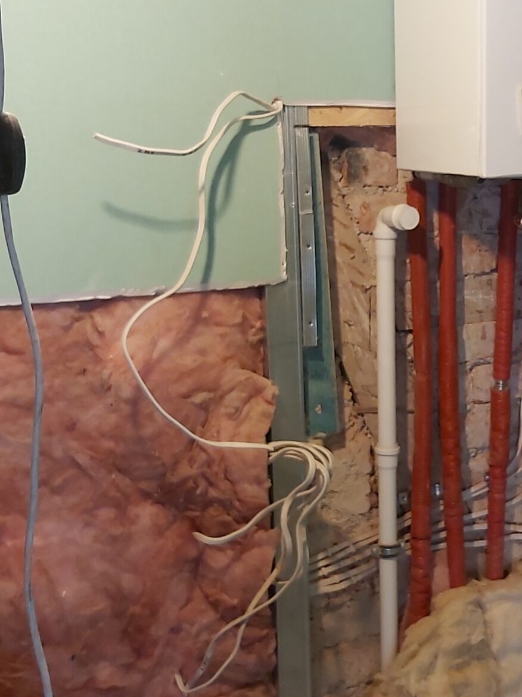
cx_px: 420
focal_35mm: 57
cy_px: 323
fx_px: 1146
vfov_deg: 33.8
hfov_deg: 25.2
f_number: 1.7
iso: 200
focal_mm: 3.92
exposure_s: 1/33
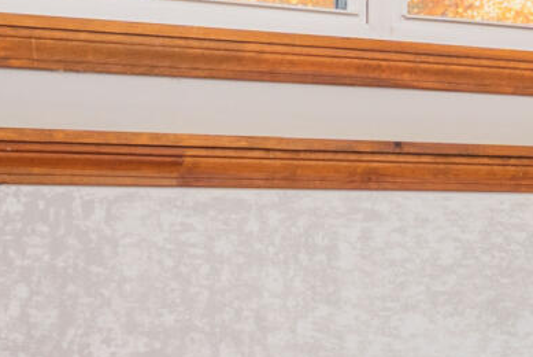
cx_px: 1339
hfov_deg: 12.1
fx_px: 1941
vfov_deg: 10.5
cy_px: 254
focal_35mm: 131
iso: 500
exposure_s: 1/3
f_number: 8
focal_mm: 17
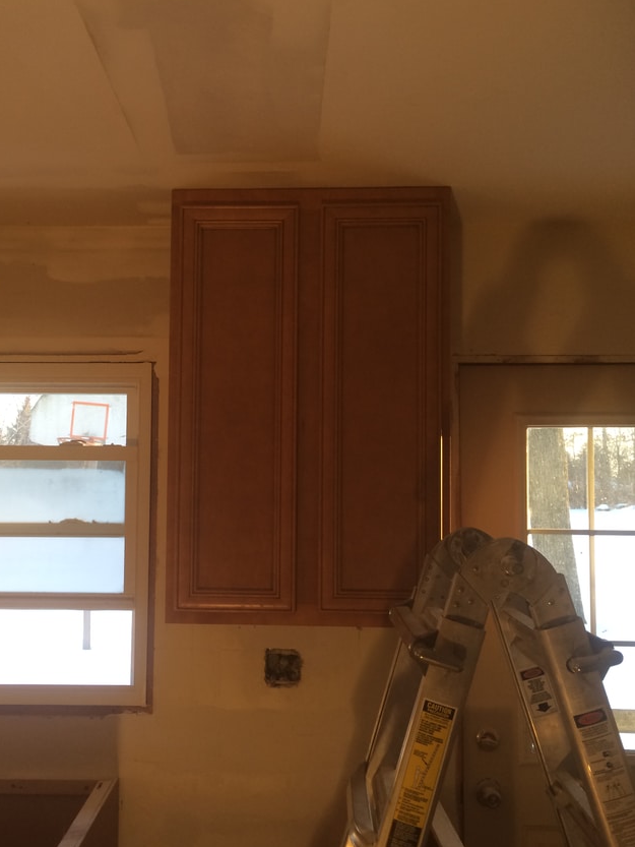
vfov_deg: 51.3
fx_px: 880
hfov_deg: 39.5
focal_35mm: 36
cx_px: 256
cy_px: 448
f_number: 2.2
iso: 40
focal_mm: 4.12
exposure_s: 1/40
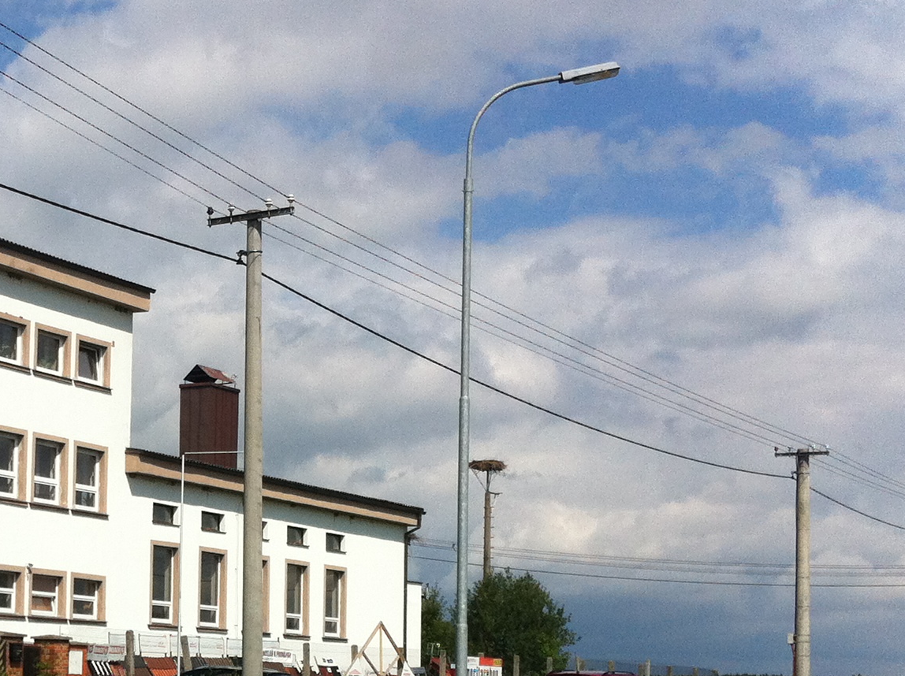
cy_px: 616
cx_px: -16
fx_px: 2063
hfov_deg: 23.6
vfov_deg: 18.3
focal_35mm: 79
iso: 100
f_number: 2.8
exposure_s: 1/2623
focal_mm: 3.85
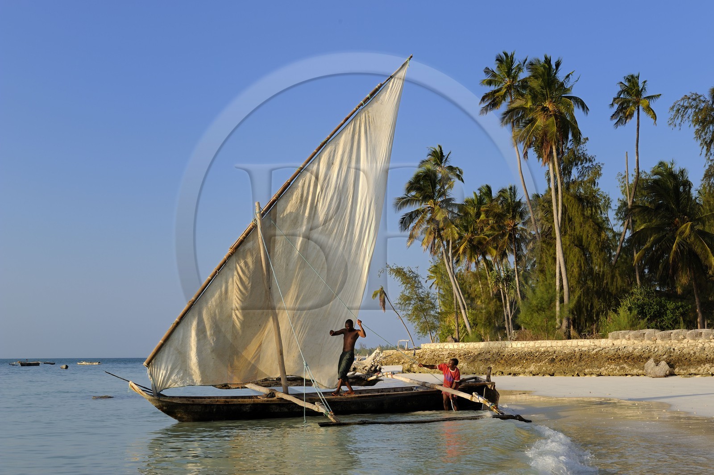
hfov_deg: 39.6
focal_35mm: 50
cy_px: 238
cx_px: 357
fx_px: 991
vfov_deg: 26.9
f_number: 9
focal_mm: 50
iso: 200
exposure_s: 1/200
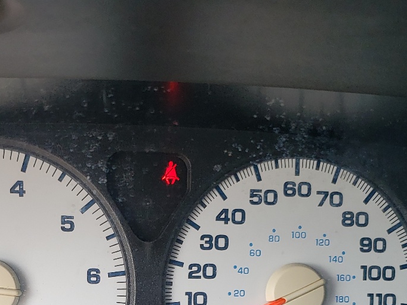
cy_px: 355
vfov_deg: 22.3
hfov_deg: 31.2
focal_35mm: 61
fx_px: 717
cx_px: 104
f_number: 1.5
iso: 50
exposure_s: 1/164
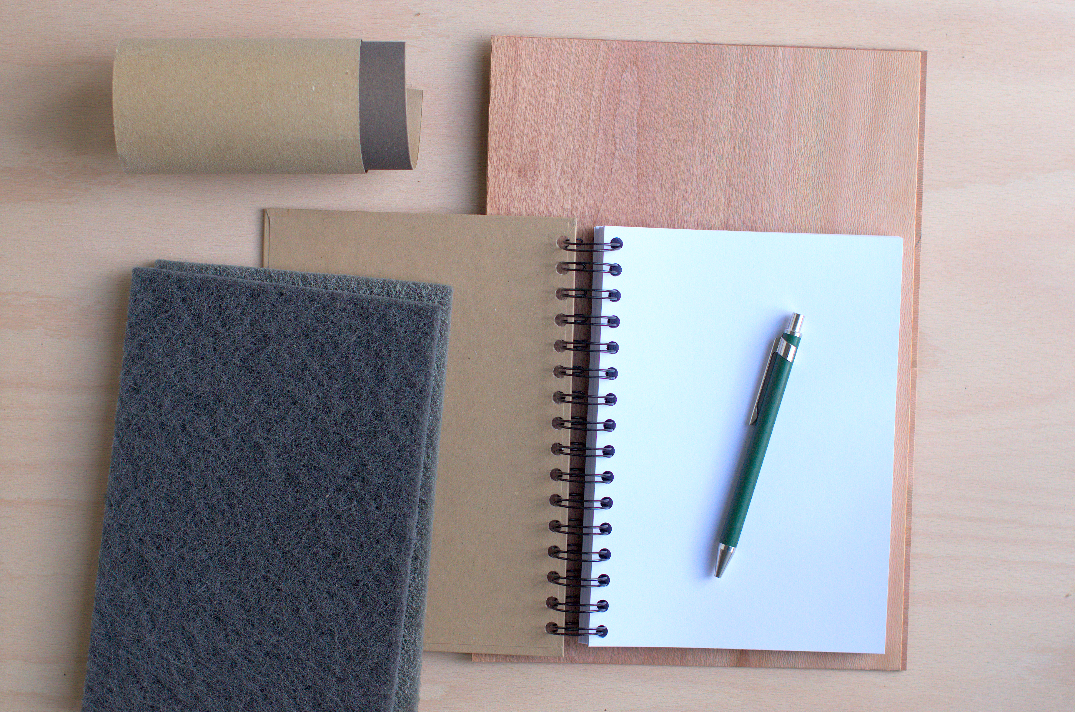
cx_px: 538
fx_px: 2235
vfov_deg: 18.1
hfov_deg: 27.0
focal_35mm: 75
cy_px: 356
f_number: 2.4
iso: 800
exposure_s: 1/20
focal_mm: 50
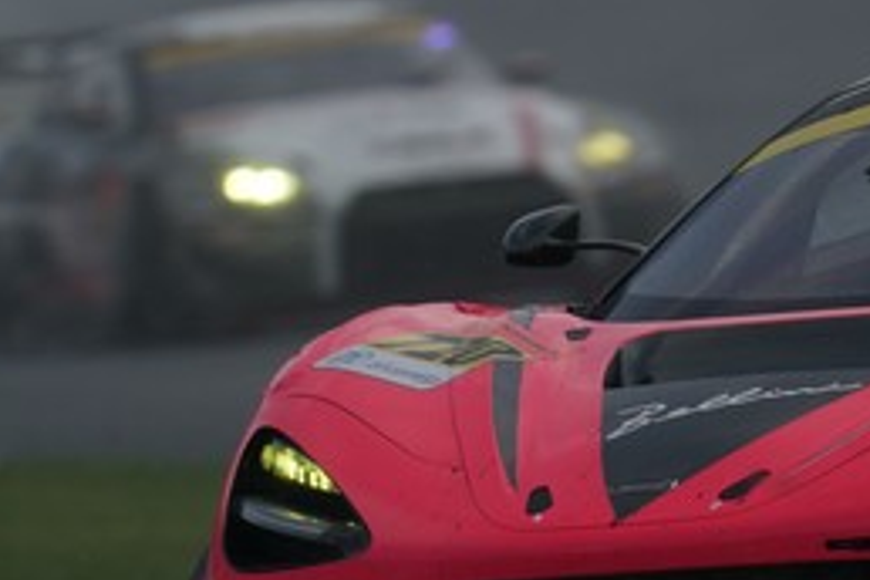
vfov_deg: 0.8
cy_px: 101
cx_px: 1180
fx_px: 40476
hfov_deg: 1.2
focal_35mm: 1675
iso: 200
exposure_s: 1/640
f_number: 8
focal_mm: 600
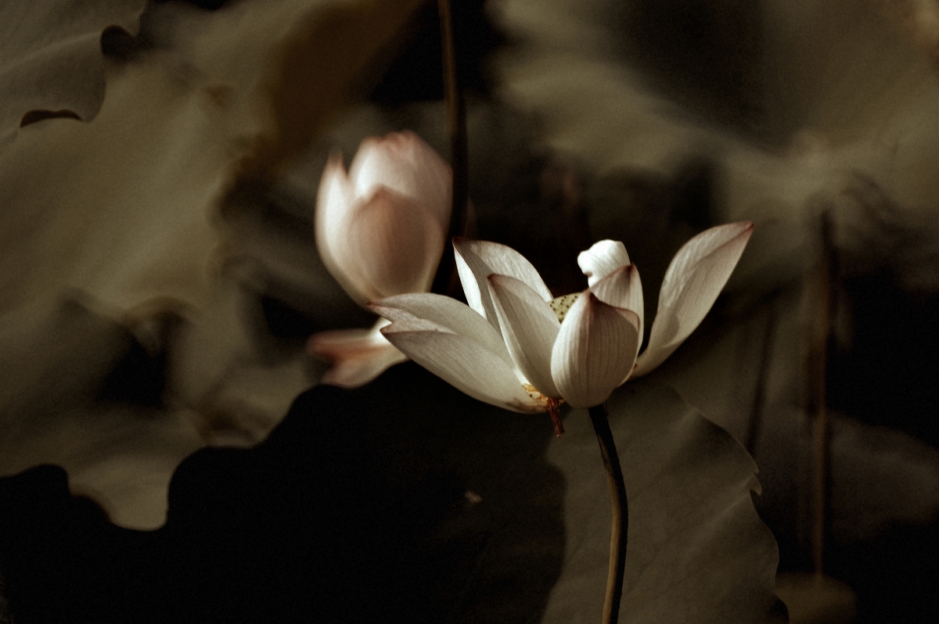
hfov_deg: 4.1
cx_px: 470
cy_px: 312
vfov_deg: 2.7
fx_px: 13031
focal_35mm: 500
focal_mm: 500
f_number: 8
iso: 100
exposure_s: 1/180
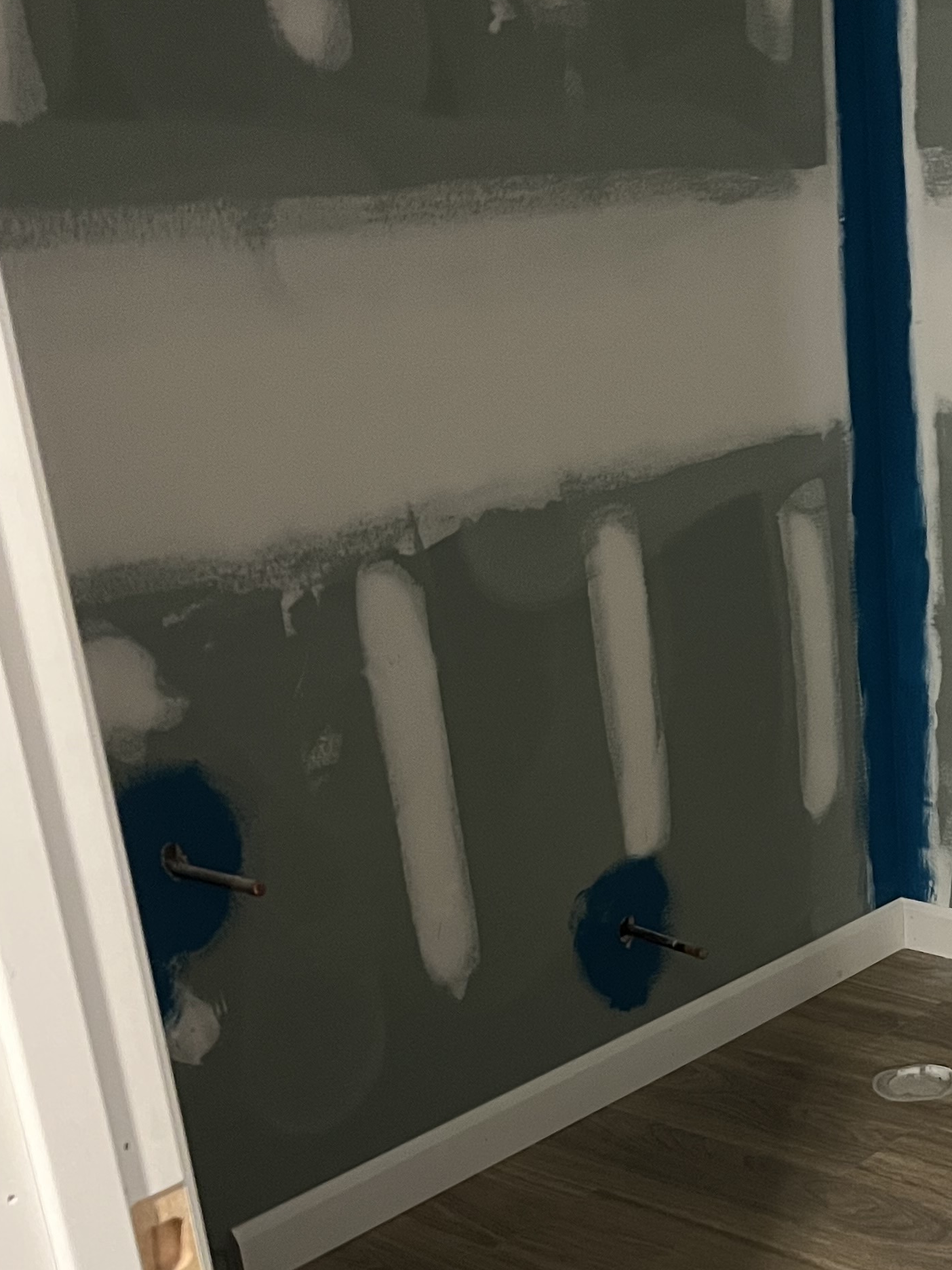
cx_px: 940
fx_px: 2053
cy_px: 1064
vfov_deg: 33.1
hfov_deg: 24.9
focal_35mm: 56
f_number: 1.6
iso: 640
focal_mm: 5.1
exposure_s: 1/40
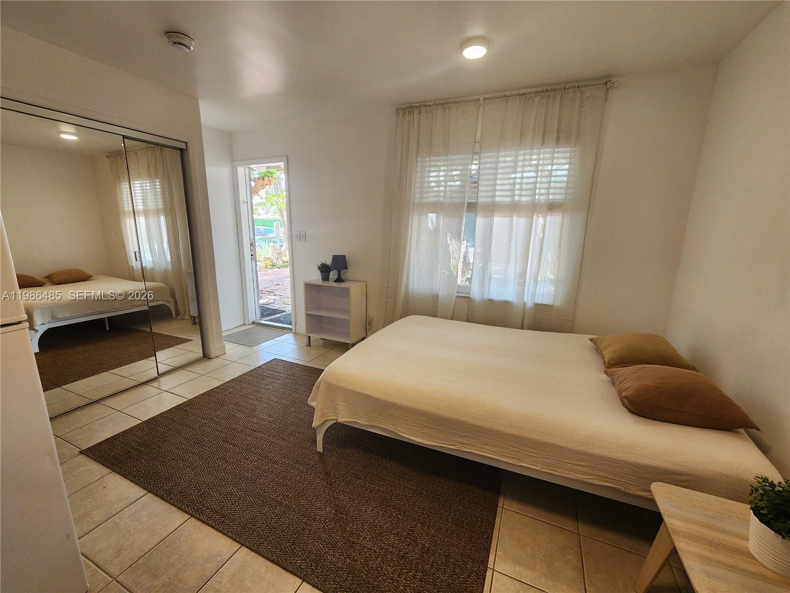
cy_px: 296
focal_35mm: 13
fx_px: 297
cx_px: 395
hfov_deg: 106.2
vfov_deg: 89.9
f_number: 2.2
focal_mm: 2.2
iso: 160
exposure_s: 1/60
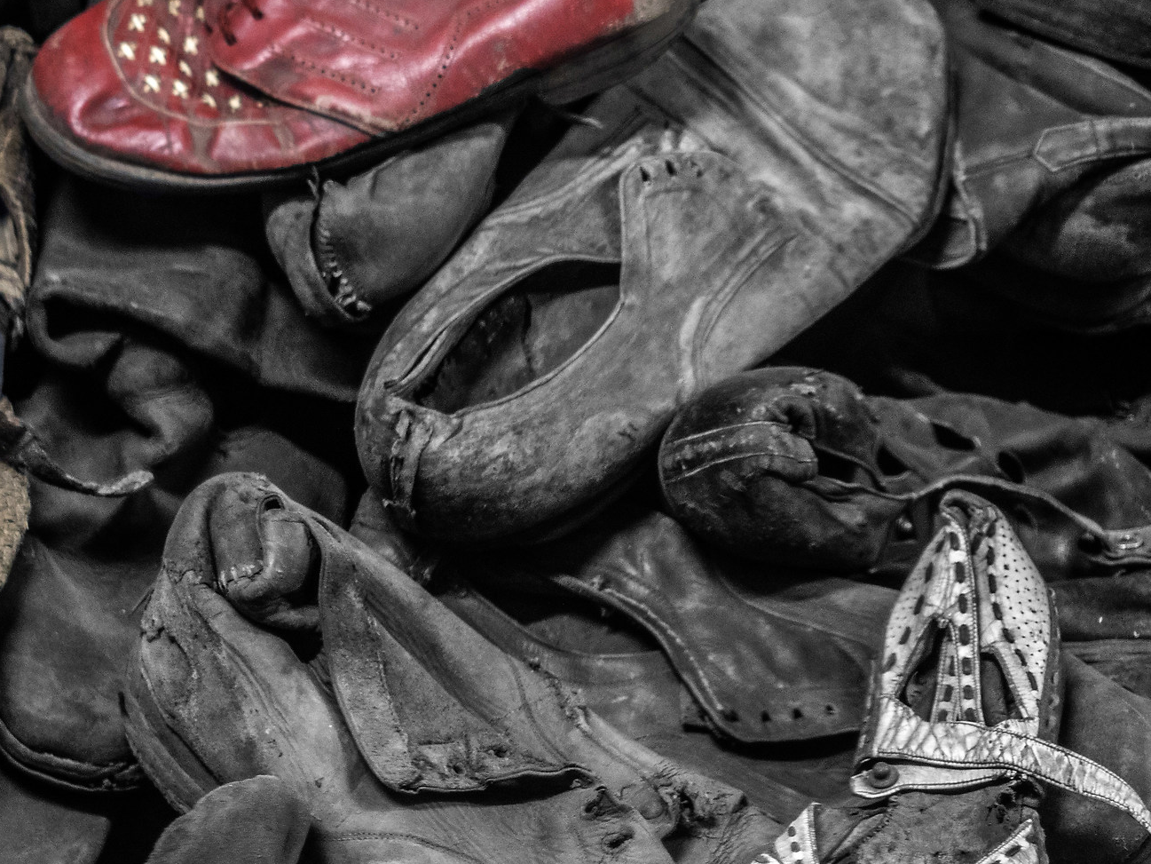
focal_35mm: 148
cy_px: 517
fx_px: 4922
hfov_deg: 13.3
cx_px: 435
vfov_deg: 10.0
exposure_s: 1/10
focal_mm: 40
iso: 400
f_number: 2.8
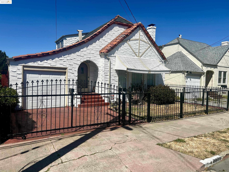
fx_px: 172
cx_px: 114
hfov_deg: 67.3
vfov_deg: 53.1
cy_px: 86
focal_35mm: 26
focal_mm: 5.7
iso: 50
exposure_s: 1/8000
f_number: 1.5
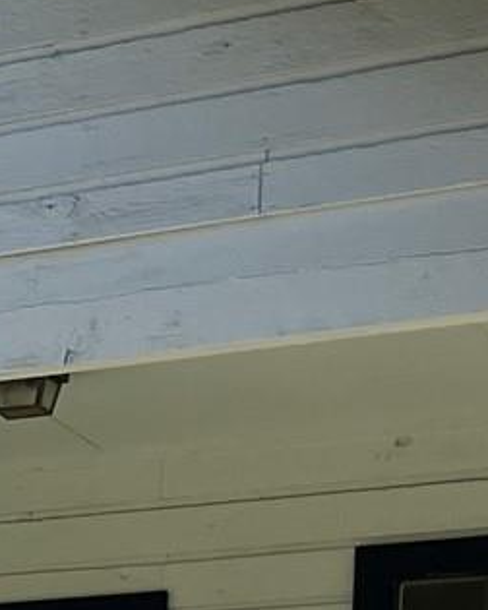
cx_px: -949
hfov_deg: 8.1
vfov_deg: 10.8
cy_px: 1177
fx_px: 2979
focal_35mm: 165
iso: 50
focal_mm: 5.1
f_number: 1.6
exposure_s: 1/5556
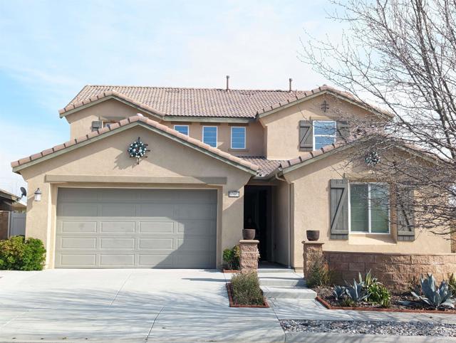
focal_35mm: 48
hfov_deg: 39.6
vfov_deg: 30.3
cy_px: 172
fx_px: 633
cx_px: 228
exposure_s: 1/759
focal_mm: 6.81
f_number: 1.85
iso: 47
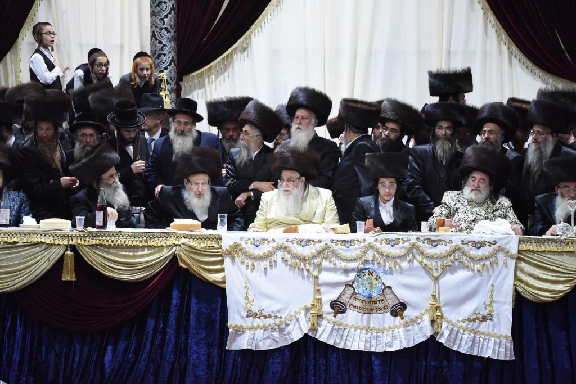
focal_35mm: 190
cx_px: 288
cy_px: 192
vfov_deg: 7.2
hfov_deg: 10.8
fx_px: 3040
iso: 4000
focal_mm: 190
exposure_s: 1/160
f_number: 14
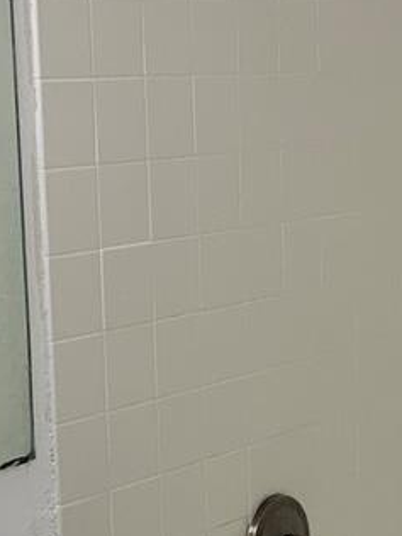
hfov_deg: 13.5
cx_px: 175
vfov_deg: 17.6
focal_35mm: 110
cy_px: 492
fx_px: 1703
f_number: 1.8
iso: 32
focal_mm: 3
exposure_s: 1/120
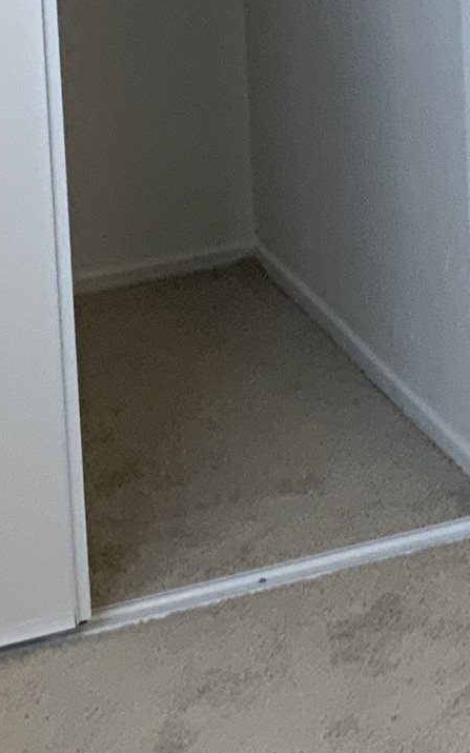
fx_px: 2705
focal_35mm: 132
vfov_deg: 15.1
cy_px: -235
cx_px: 781
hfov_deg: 9.5
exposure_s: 1/60
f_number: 1.8
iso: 50
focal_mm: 3
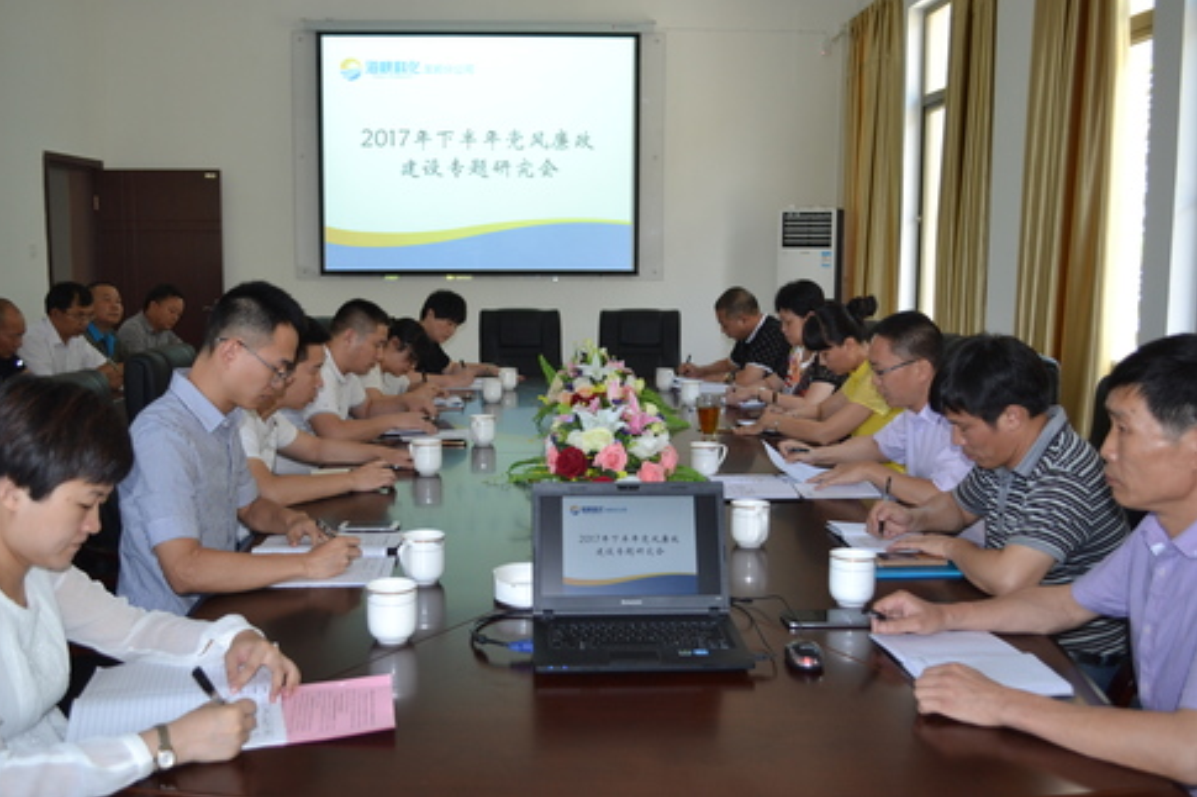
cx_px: 582
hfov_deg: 55.8
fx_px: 1130
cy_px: 389
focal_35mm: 34
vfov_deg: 38.9
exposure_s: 1/60
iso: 450
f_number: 3.8
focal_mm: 22
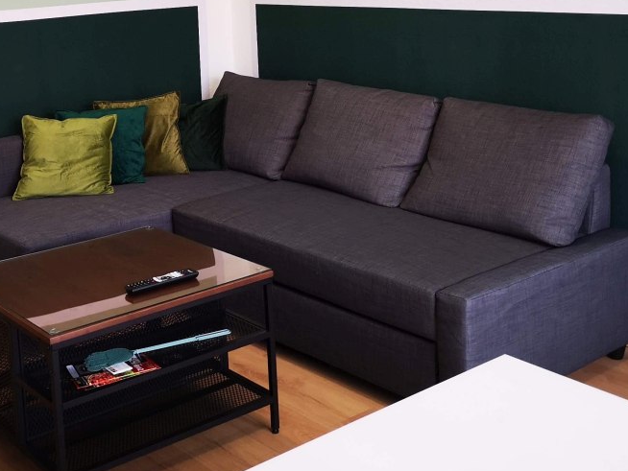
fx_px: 998
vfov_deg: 26.0
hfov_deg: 34.9
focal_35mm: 55
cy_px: 82
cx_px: 290
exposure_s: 1/50
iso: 200
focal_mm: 5.58
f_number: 1.8
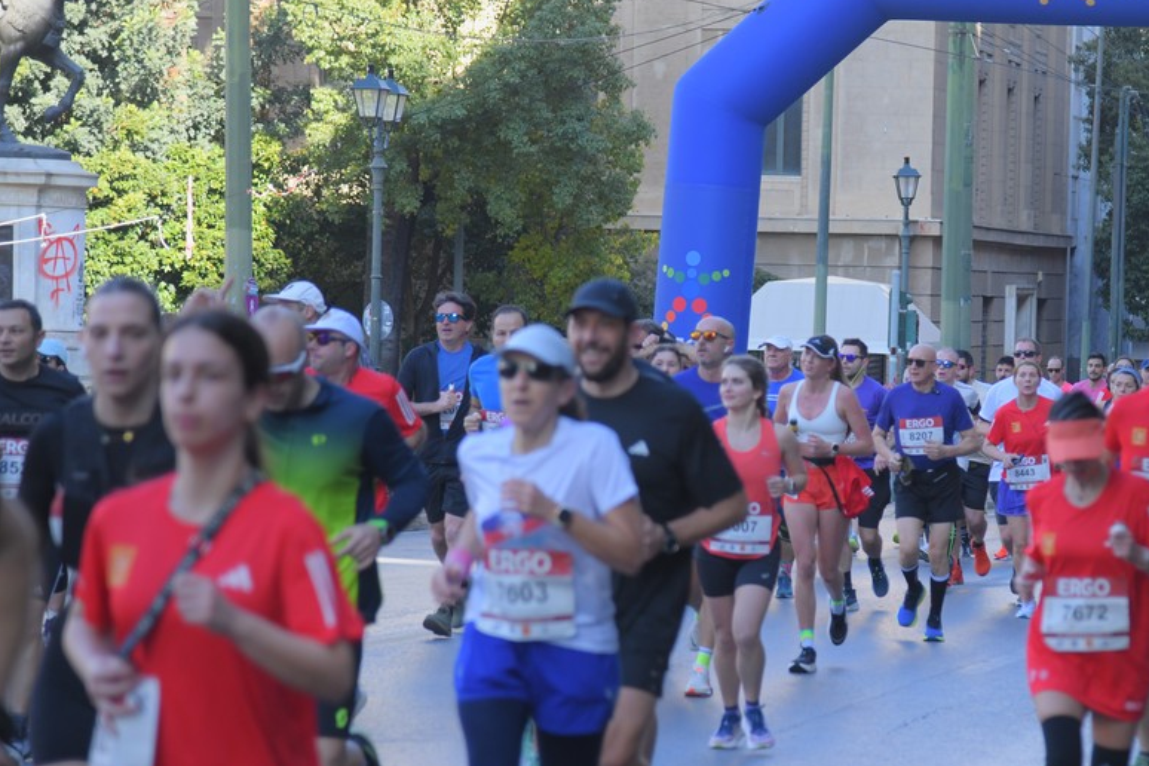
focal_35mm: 152
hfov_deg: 13.5
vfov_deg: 9.0
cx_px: 816
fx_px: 4851
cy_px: 359
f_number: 4
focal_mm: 98
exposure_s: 1/1000
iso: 800
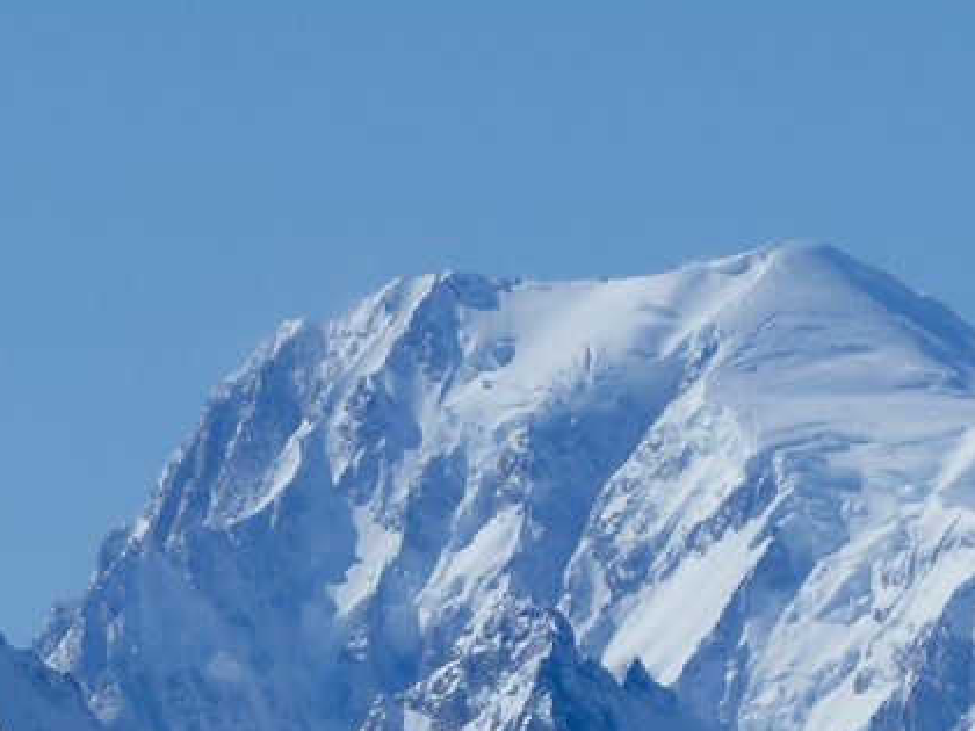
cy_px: 736
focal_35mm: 1057
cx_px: 729
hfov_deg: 1.9
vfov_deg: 1.4
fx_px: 29772
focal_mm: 71.7
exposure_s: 1/1000
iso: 80
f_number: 6
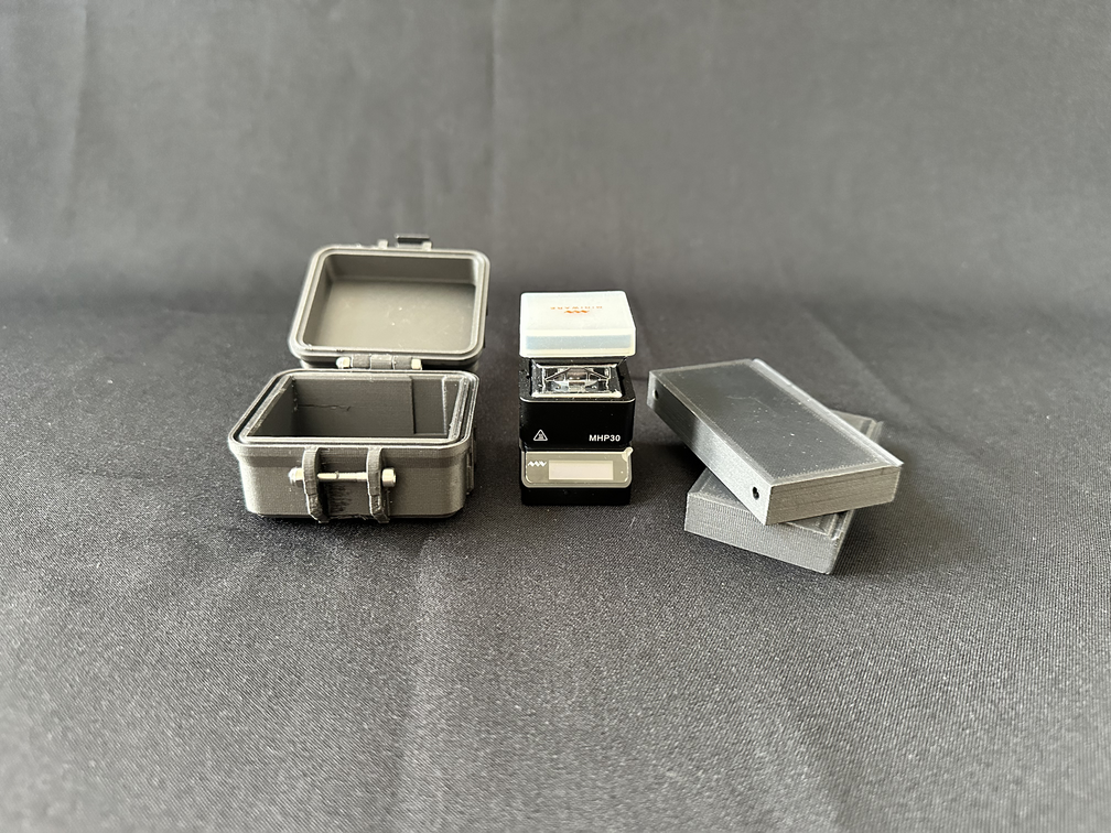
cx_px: 556
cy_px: 416
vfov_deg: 56.8
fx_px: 770
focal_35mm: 24
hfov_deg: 71.6
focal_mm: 6.86
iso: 1000
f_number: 1.78
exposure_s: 1/51
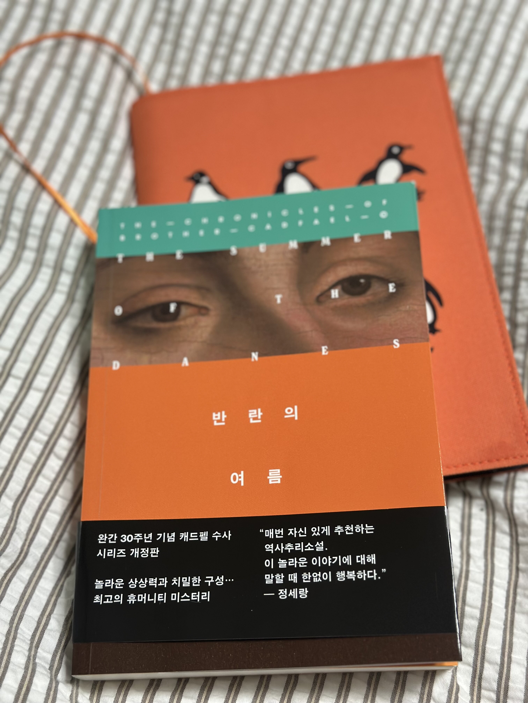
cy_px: 352
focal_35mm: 48
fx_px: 976
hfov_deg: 30.3
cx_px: 264
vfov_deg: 39.7
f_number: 1.78
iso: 200
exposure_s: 1/60
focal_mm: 6.86
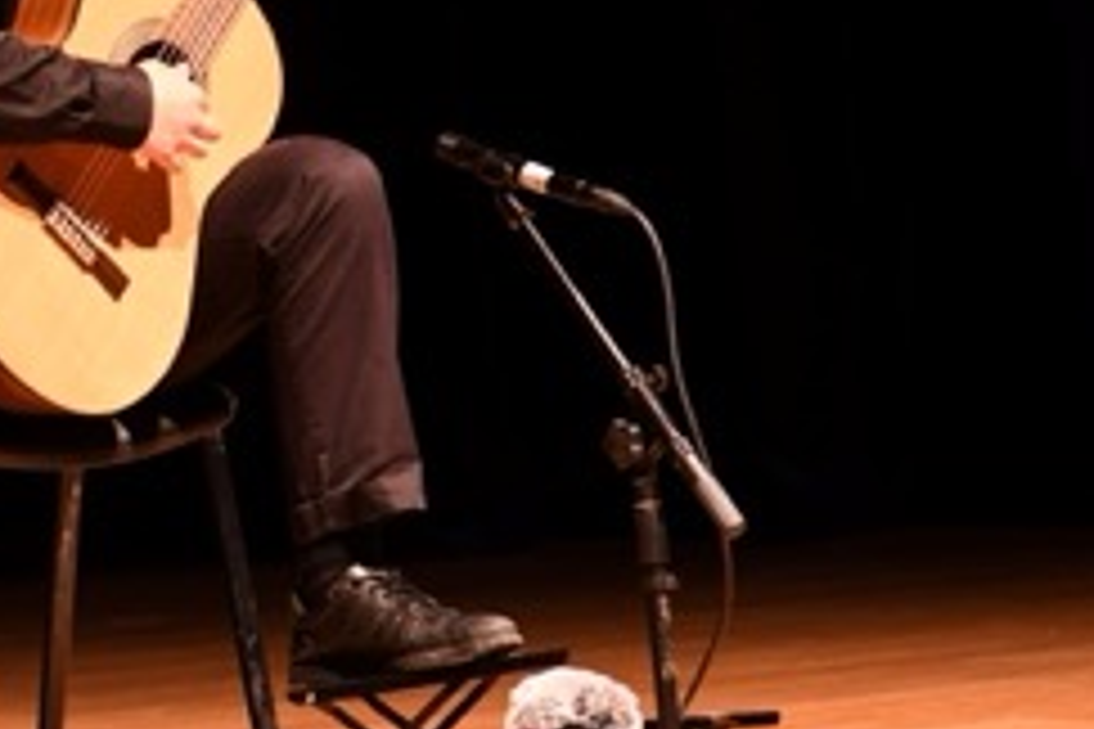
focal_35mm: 277
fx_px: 8417
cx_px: 113
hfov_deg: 7.4
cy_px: 191
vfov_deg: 5.0
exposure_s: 1/20
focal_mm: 70
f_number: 6.3
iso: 1000
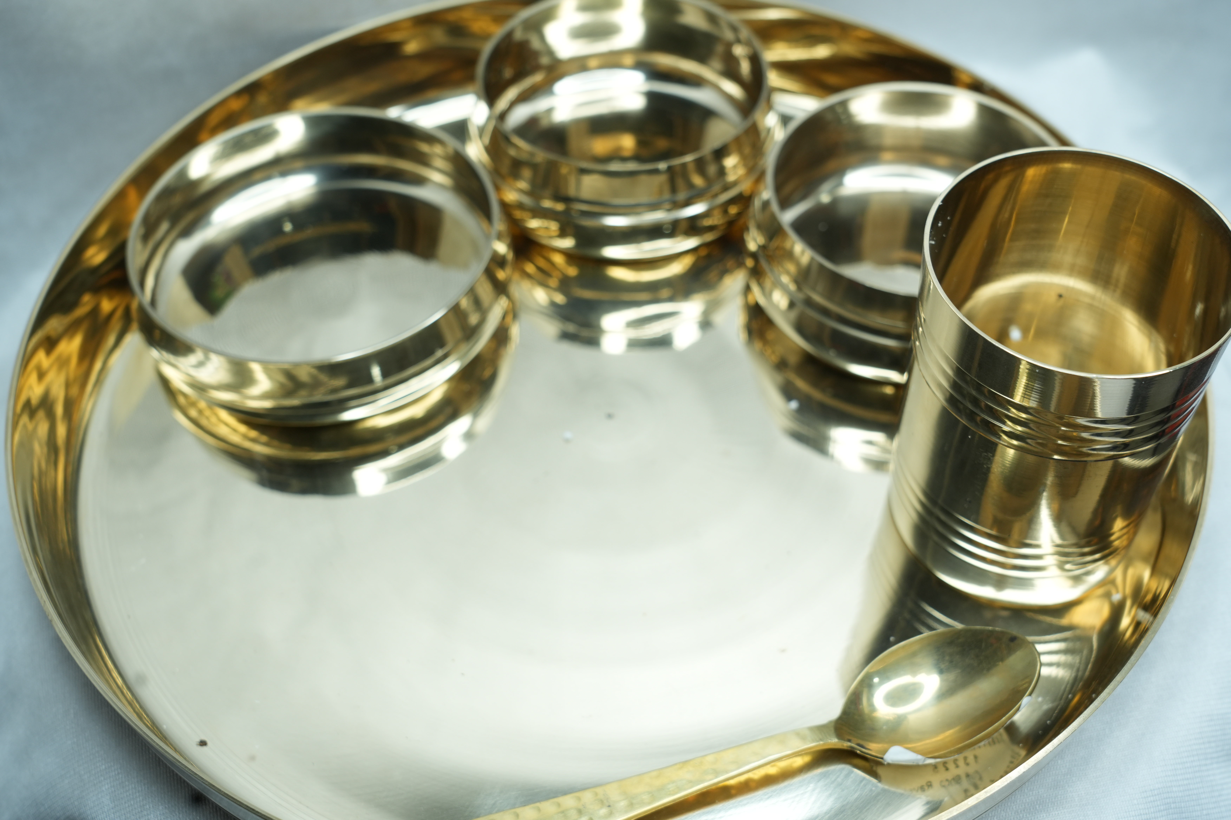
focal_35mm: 49
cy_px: 410
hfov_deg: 40.3
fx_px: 1675
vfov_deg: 27.5
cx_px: 616
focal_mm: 49
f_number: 7.1
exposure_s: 1/80
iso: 400
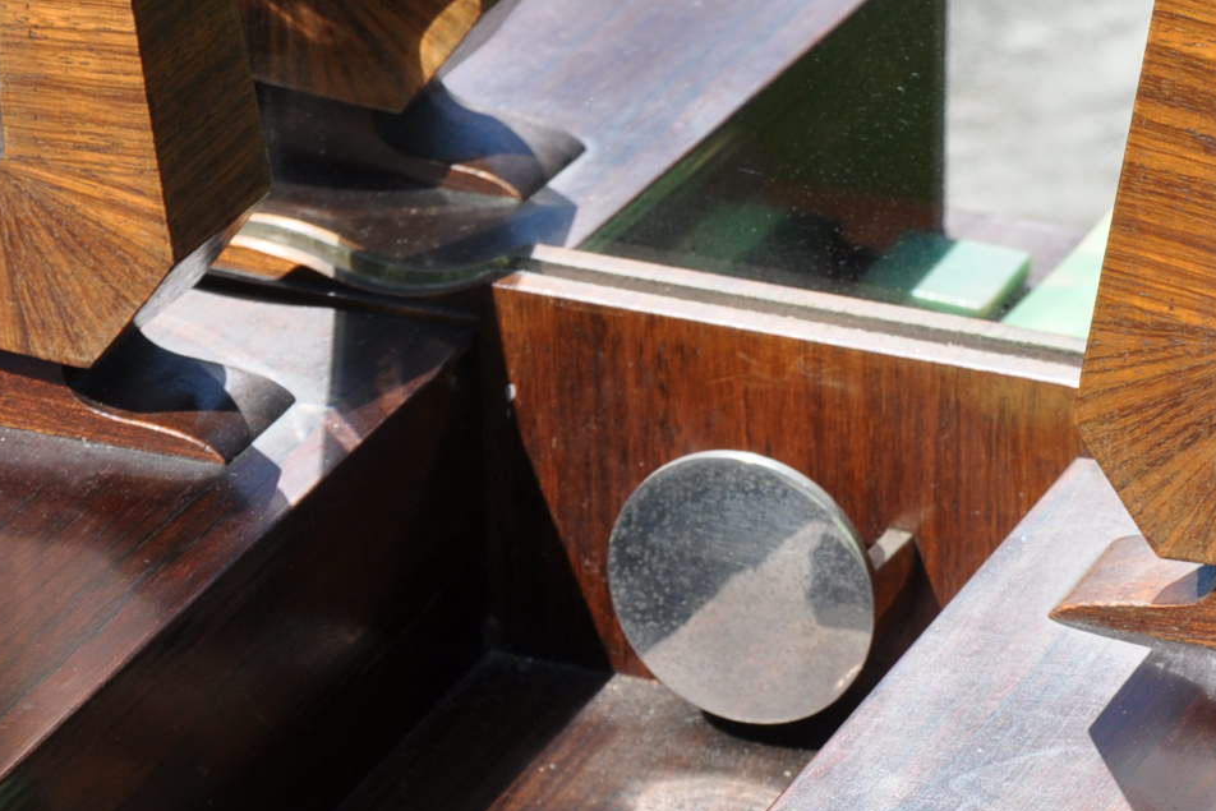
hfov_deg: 8.1
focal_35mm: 253
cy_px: 828
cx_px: 1063
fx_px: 8551
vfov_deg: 5.4
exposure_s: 1/400
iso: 250
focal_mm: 75
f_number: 10
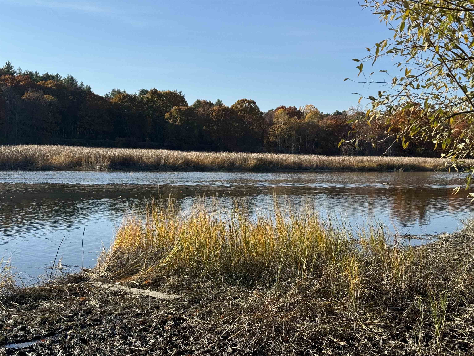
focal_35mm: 48
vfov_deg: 30.3
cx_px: 237
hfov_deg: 39.7
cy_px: 178
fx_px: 657
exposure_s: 1/3257
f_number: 1.78
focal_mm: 6.76
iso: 64
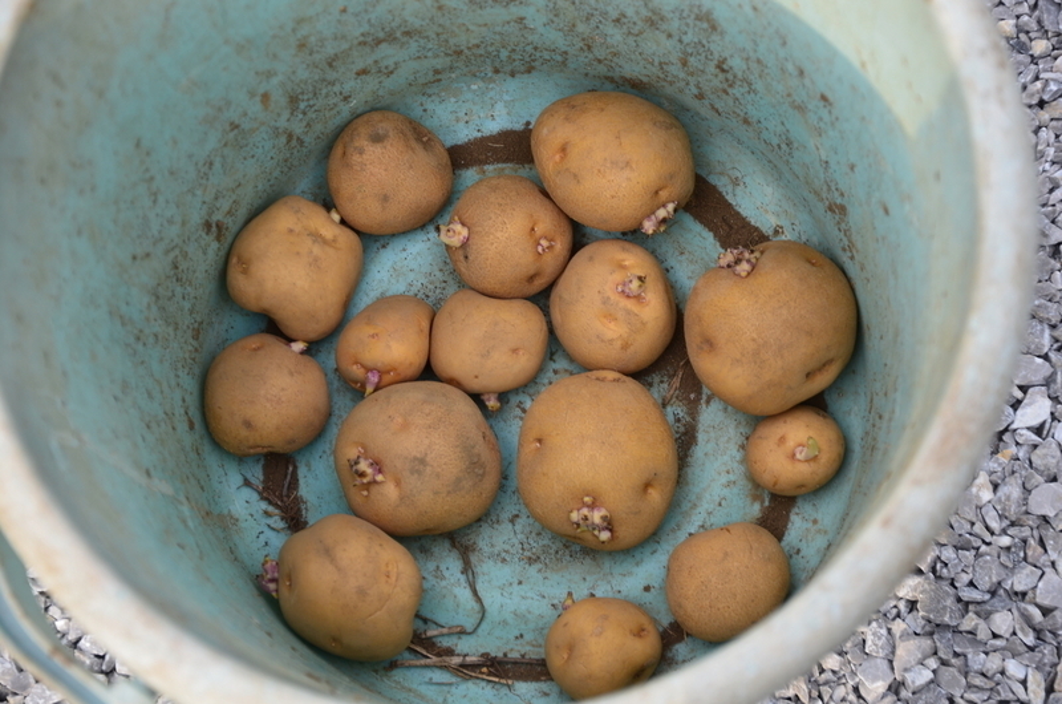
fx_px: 3091
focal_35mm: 105
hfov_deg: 19.5
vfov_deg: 13.0
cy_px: 352
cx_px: 531
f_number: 5.3
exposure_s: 1/100
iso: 140
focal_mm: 70
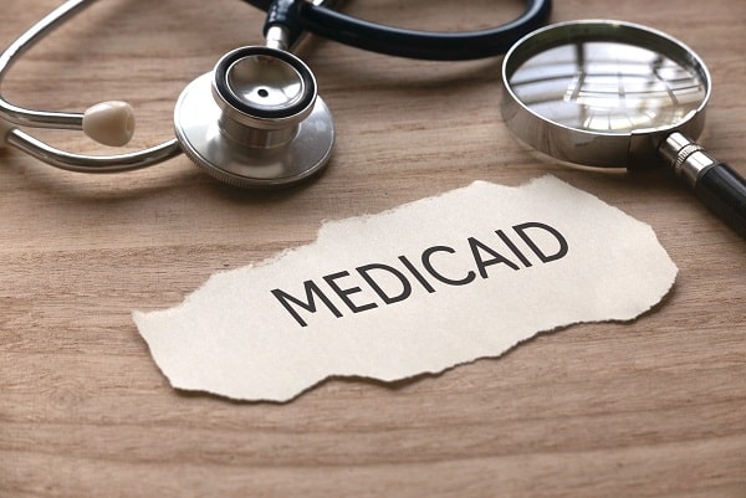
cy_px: 249
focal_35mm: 75
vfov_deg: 18.2
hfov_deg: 27.0
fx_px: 1555
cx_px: 373
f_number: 4.5
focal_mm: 34
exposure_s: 1/125
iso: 200
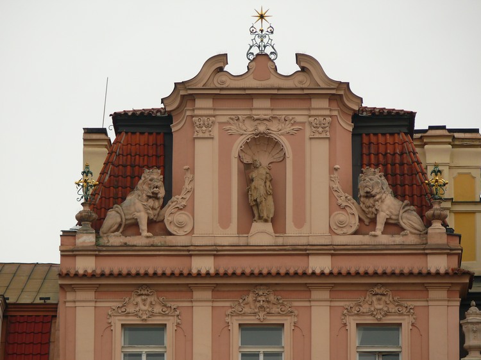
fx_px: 3806
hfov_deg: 7.2
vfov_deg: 5.4
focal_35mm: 274
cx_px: 240
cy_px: 180
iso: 100
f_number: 3.6
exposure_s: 1/80
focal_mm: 58
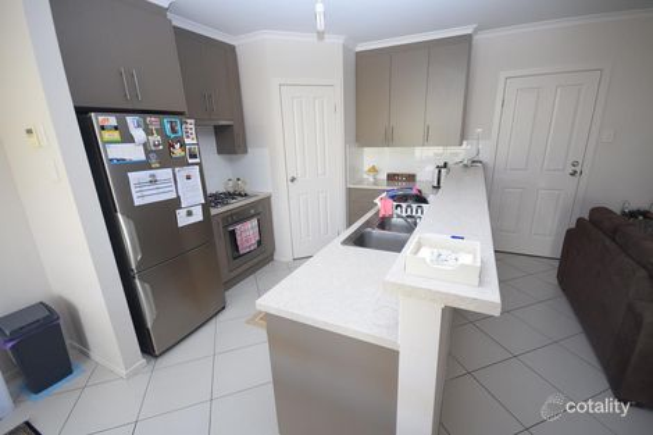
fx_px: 272
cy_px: 218
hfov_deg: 100.4
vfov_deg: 77.3
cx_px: 326
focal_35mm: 15
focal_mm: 10
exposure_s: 1/60
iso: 720
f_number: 4
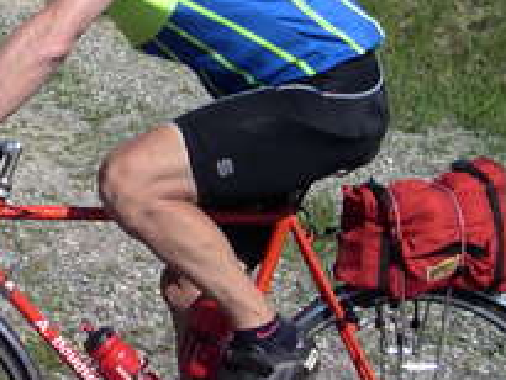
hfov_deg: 17.5
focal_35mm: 111
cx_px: 49
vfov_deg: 13.3
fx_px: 1623
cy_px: 96
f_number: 6.6
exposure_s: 1/250
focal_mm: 6
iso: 50
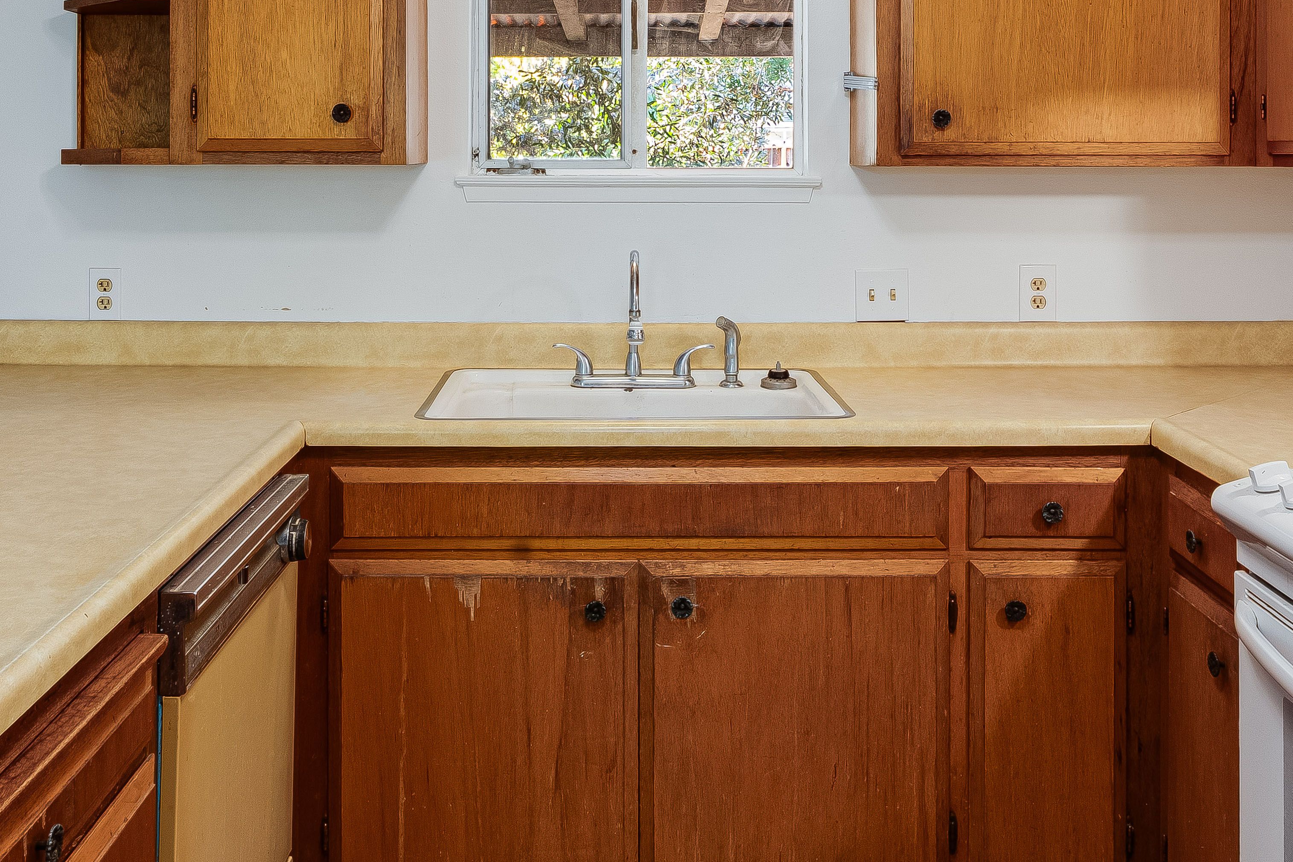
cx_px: 649
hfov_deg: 51.9
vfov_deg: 34.3
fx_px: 1329
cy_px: 119
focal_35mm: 37
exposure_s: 1/125
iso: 320
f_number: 11
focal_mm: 16
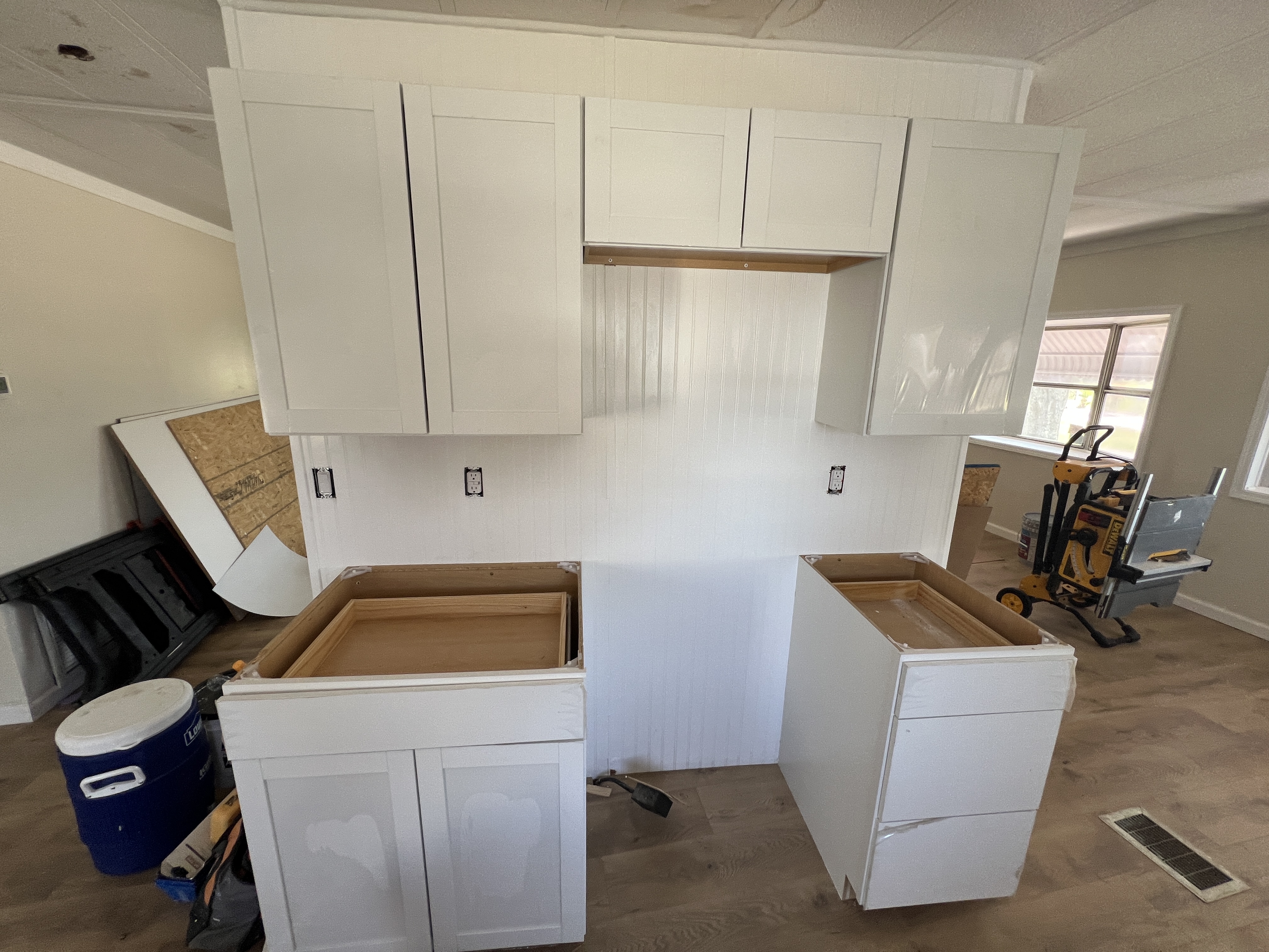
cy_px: 476
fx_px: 477
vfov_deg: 89.9
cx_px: 634
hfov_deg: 106.2
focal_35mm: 13
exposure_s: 1/99
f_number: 1.8
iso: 80
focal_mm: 1.57
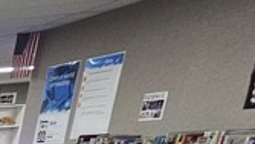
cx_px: -525
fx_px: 588
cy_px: 375
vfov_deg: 11.1
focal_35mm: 87
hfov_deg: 11.2
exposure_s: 1/60
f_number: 2.2
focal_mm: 2.2
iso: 125
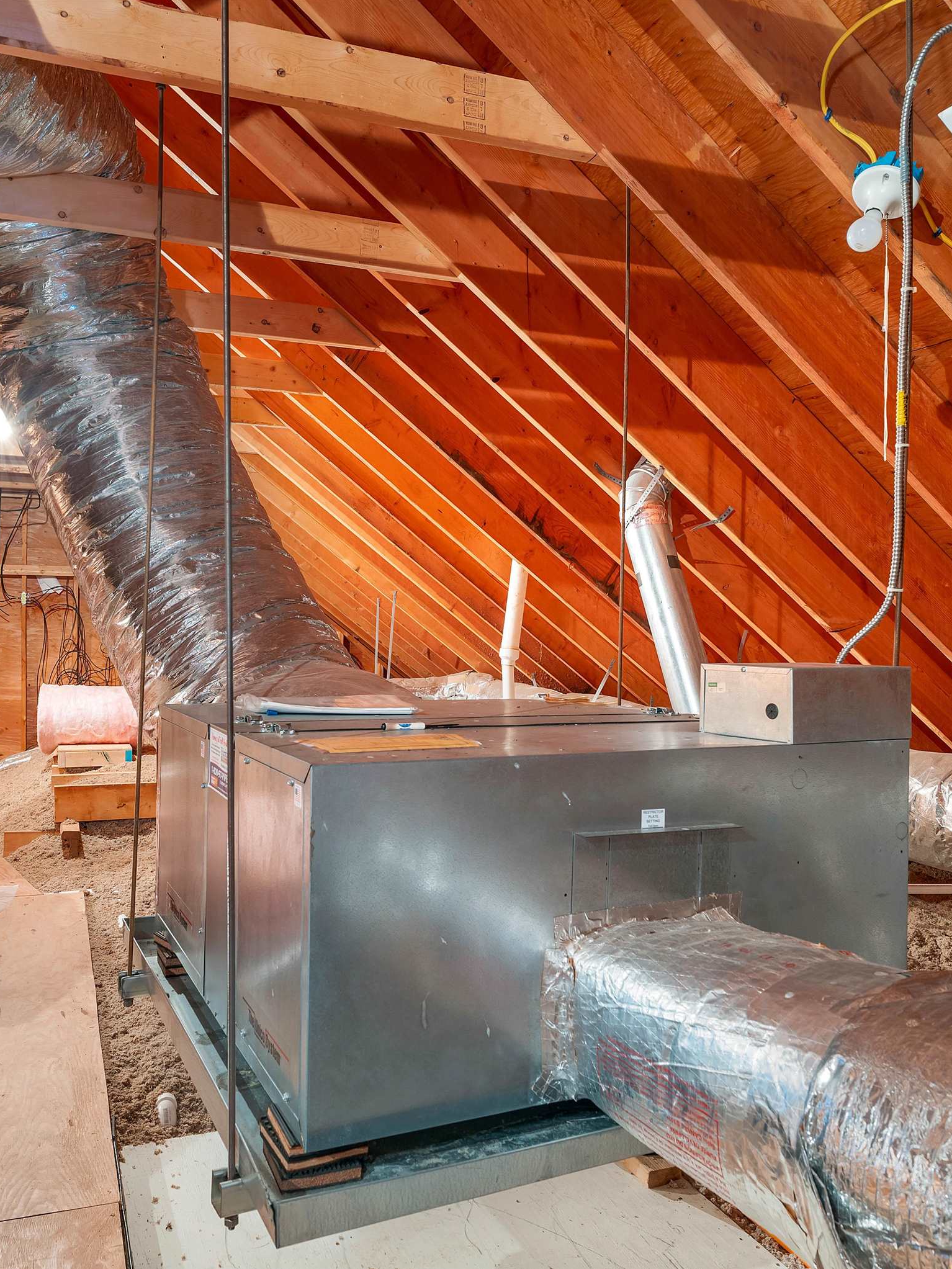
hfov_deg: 52.8
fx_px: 953
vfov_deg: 67.3
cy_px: 634
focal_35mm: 26
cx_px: 390
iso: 400
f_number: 8
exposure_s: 1.6
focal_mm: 18
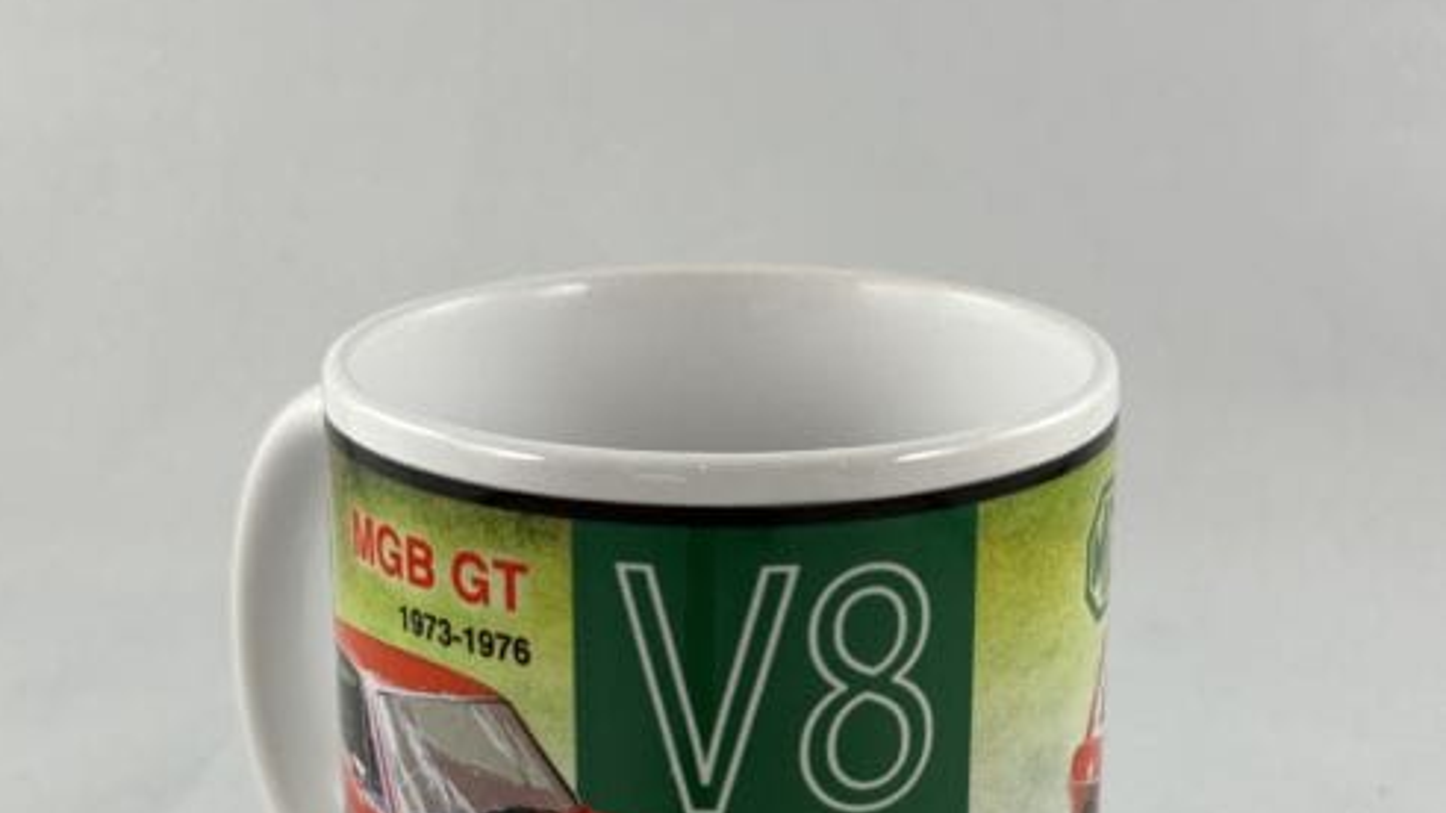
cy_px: 726
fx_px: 2722
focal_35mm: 71
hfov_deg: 29.8
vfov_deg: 16.8
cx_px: 716
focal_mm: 6.86
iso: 64
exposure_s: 1/100
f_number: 1.78
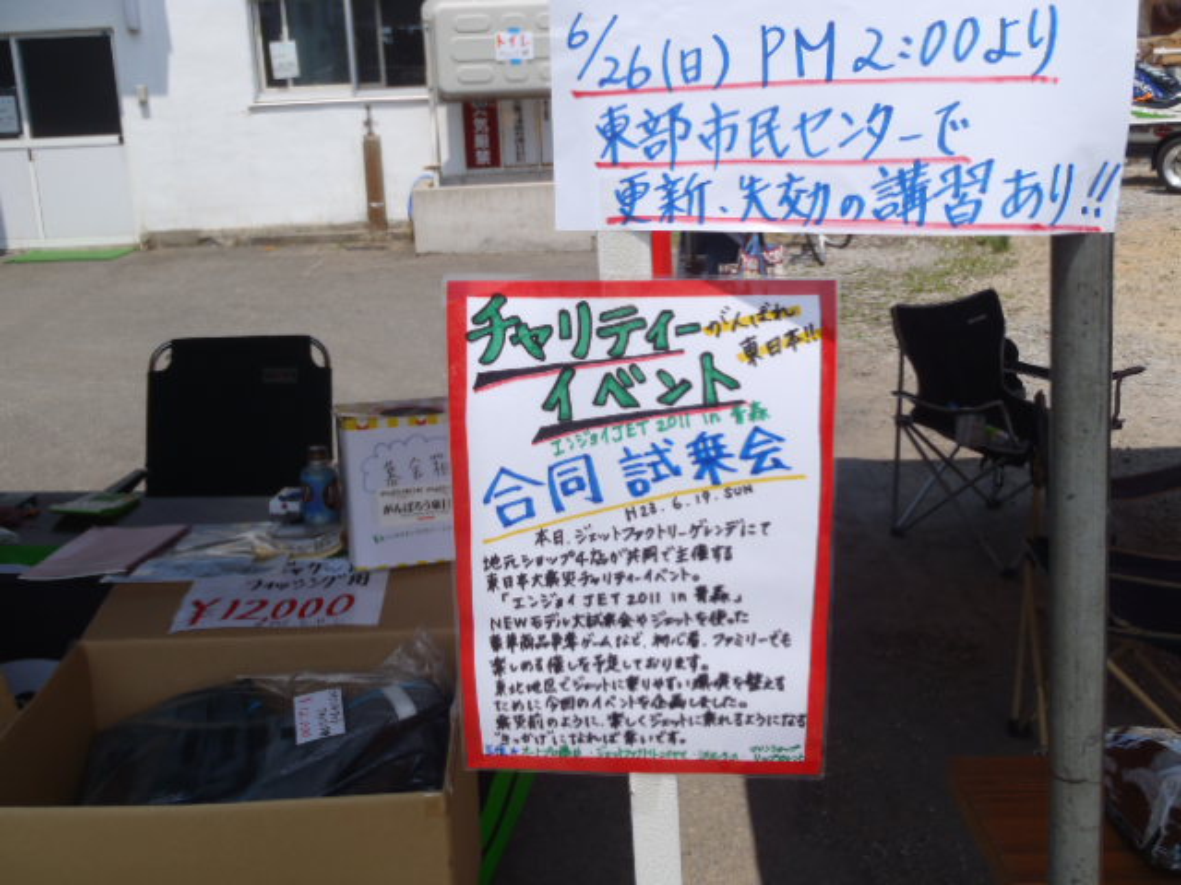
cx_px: 590
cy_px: 442
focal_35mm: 38
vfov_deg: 37.7
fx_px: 1296
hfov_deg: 49.0
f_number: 4.6
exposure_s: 1/640
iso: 80
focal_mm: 6.83
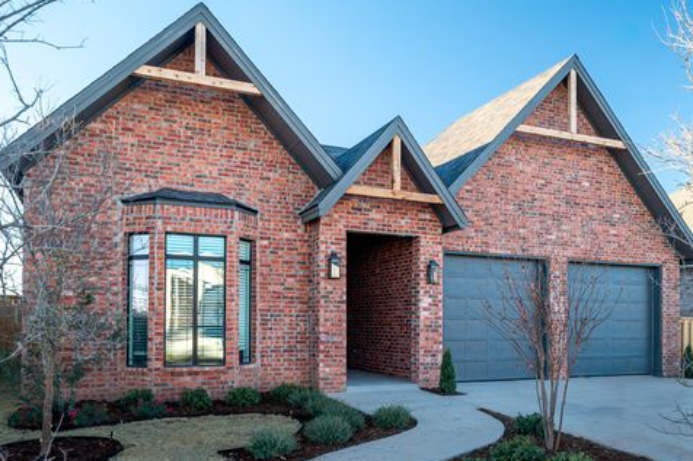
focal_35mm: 21
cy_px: 235
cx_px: 349
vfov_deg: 59.5
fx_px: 404
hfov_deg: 81.2
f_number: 8
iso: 100
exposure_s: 1/13
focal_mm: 20
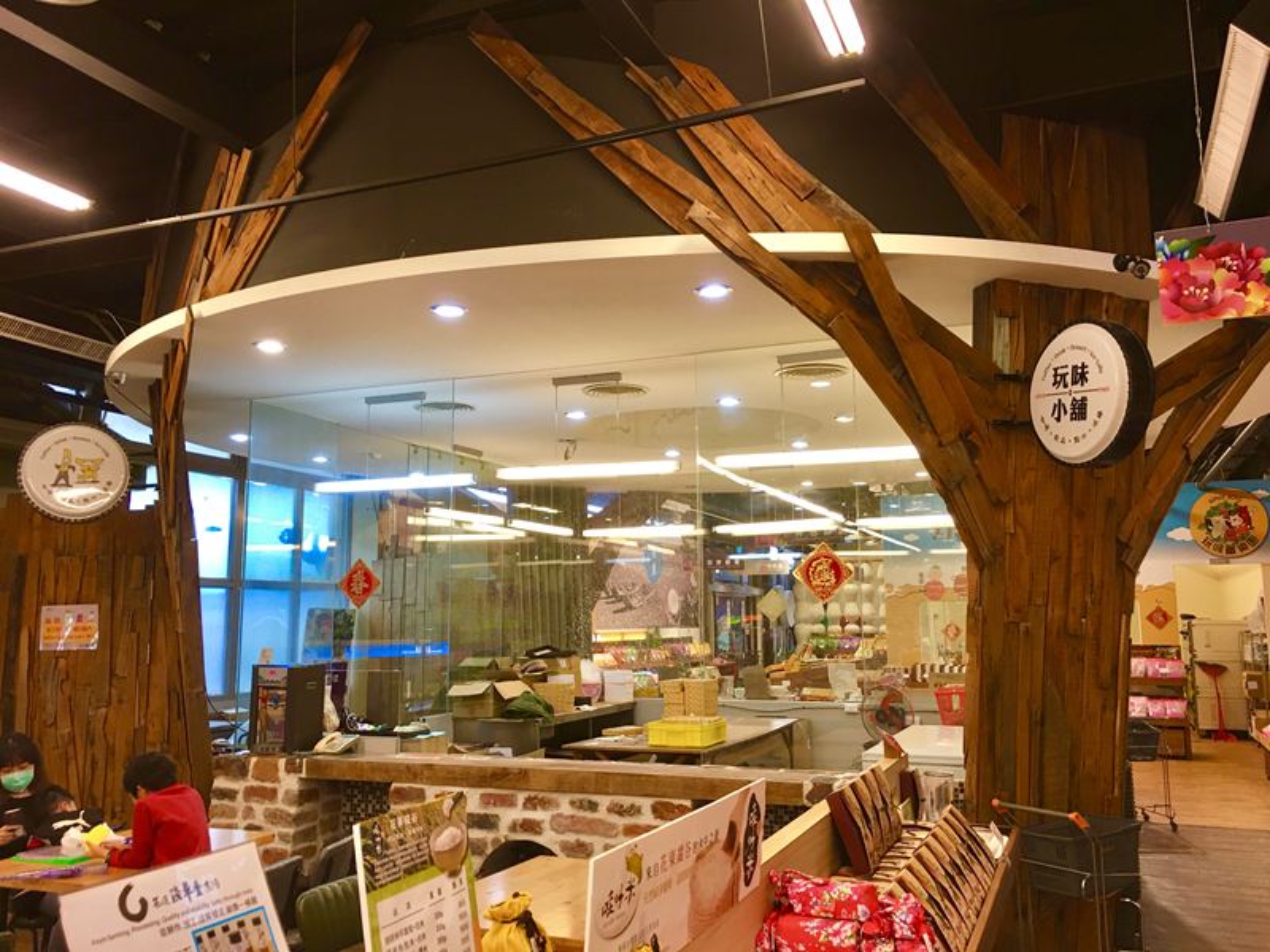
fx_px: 1064
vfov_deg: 48.2
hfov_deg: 61.7
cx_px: 635
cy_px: 476
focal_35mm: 29
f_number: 2.2
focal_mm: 4.15
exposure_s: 1/15
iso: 32
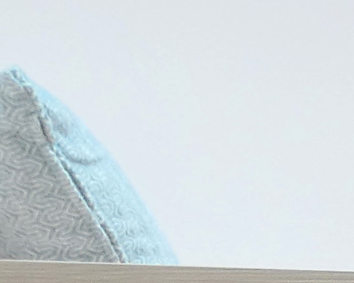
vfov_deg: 9.2
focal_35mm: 155
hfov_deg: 11.3
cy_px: 595
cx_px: 707
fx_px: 1623
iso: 80
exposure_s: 1/80
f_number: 2.8
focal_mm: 3.6
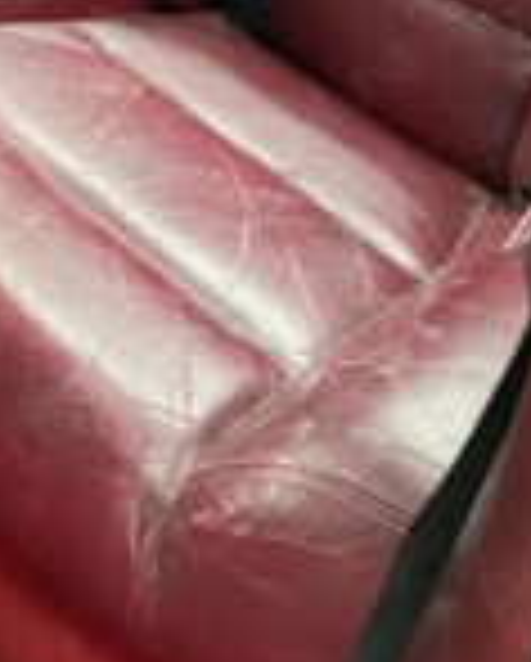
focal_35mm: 69
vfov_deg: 24.6
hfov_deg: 21.5
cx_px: 9
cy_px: -149
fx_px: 1353
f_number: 1.6
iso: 500
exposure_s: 1/44
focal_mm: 5.1
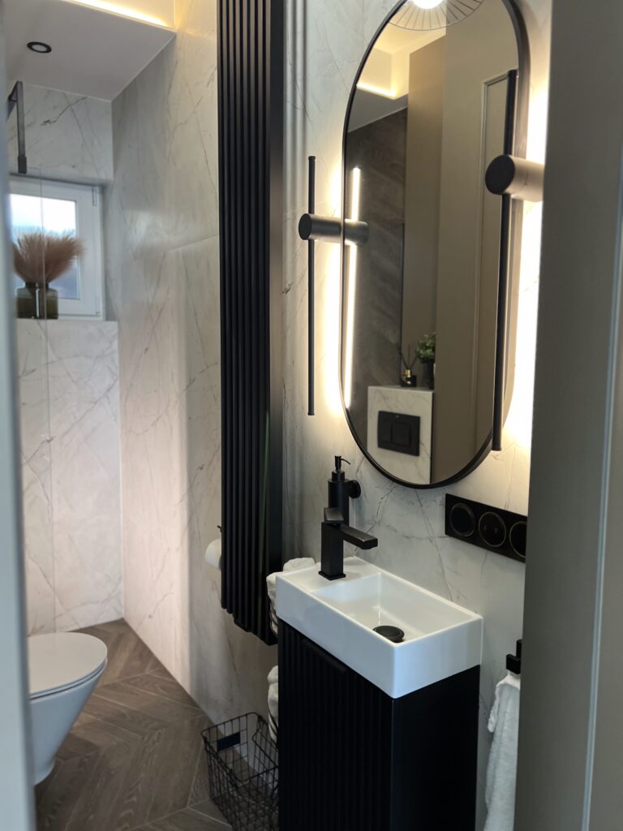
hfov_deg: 53.1
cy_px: 416
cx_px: 312
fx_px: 624
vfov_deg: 67.3
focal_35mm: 26
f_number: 1.5
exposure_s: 1/52
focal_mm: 5.7
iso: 200
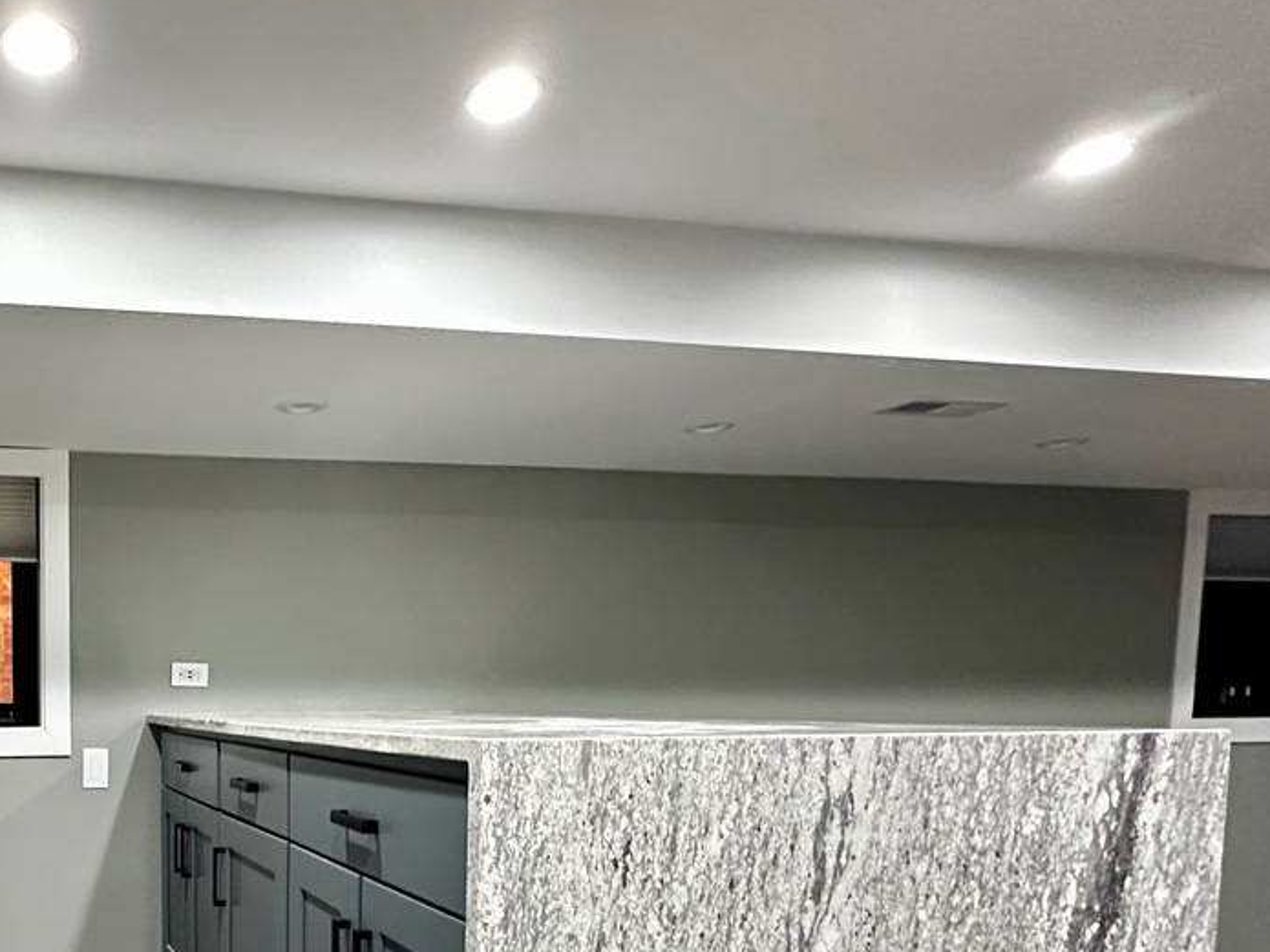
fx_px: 1064
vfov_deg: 45.3
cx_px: 141
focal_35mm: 29
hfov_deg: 54.2
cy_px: 788
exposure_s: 1/60
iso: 640
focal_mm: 2.22
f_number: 2.2
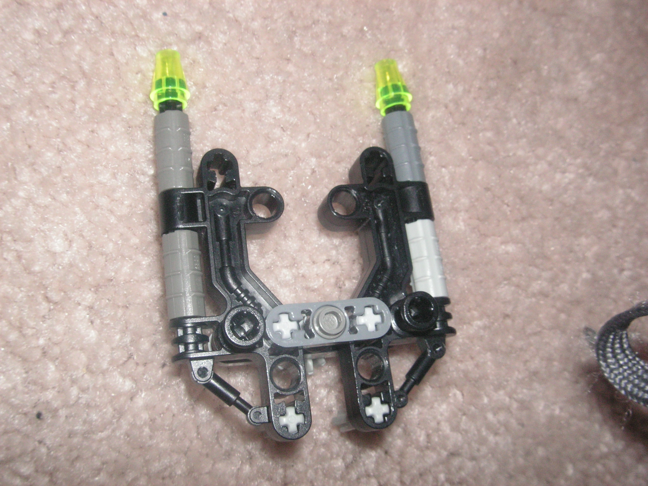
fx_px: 711
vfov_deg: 37.7
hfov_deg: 49.0
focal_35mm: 38
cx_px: 324
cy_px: 243
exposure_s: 1/45
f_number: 6.6
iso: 160
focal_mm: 6.3
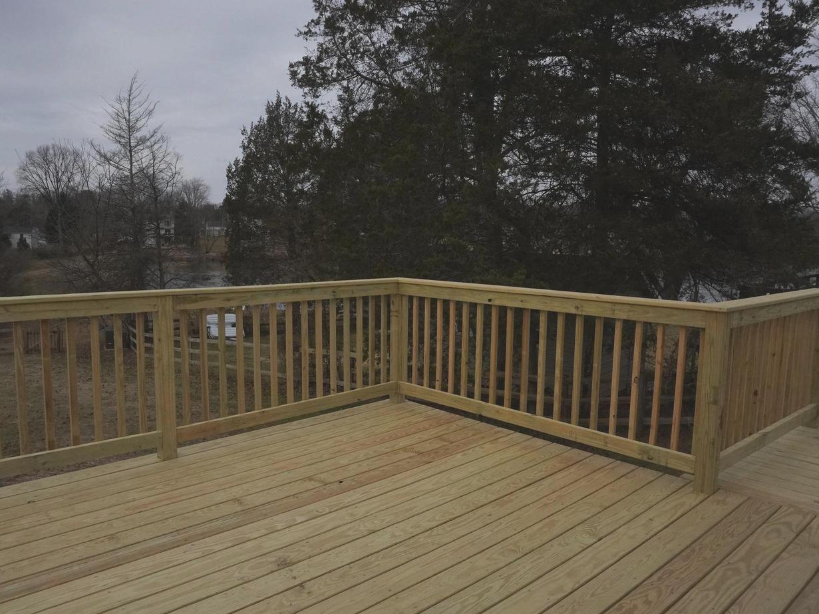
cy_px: 309
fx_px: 639
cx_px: 373
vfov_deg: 51.3
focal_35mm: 27
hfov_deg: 65.2
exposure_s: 1/4000
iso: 2500
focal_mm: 16
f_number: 10
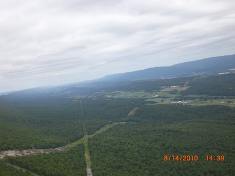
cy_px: 86
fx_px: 265
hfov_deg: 47.9
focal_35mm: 39
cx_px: 118
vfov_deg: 36.8
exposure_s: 1/400
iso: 50
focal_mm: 6.3
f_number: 4.4
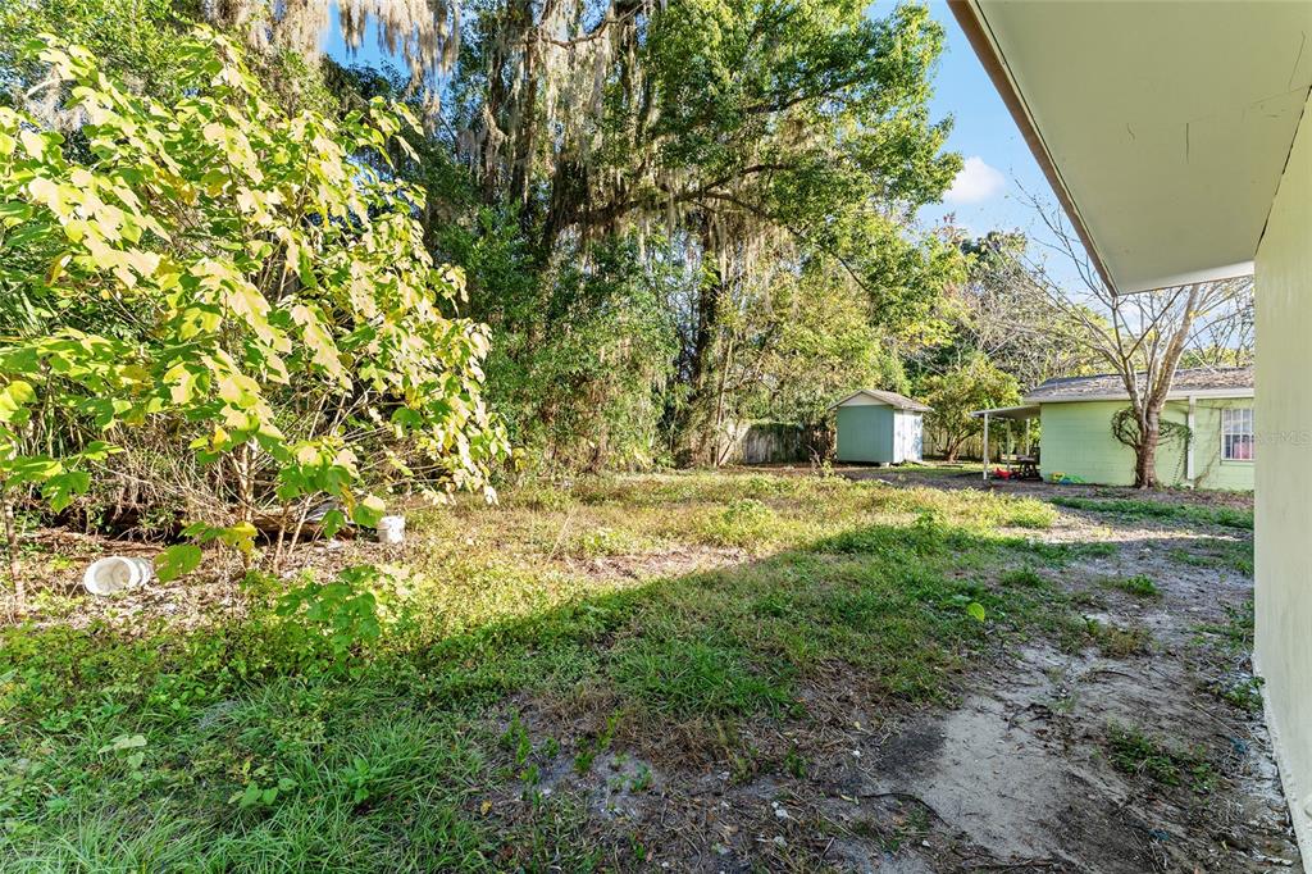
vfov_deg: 81.2
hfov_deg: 104.3
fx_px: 510
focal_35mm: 14
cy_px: 437
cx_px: 656
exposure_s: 1/80
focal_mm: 14
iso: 400
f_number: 7.1
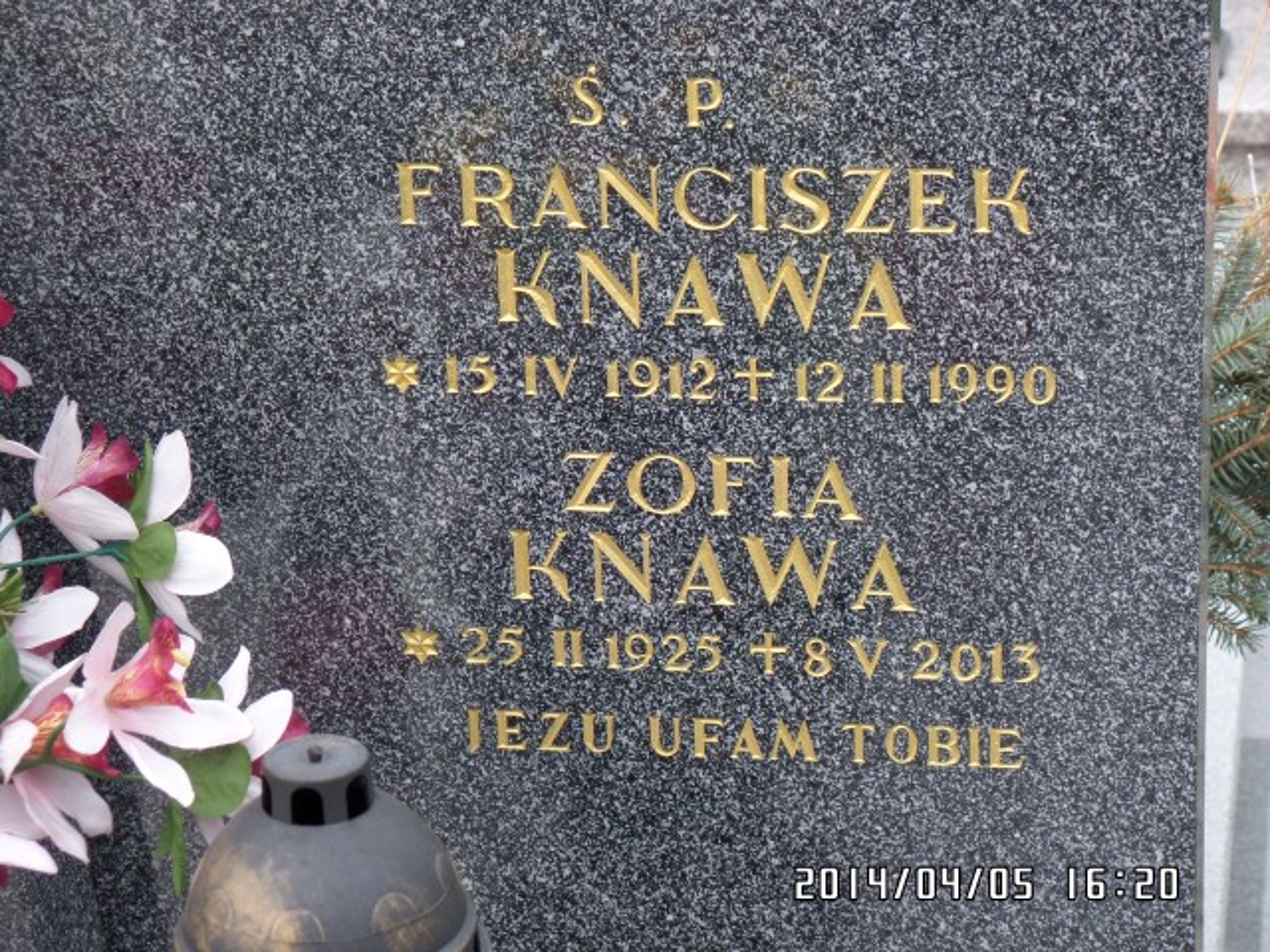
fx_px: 4182
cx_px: 635
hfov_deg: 17.3
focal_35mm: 114
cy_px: 476
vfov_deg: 13.0
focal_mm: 20.3
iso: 100
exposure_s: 1/60
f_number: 4
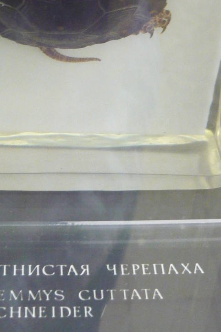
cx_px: 62
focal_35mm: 76
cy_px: 2
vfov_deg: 25.4
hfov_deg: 17.9
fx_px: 700
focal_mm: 5.5
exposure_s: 1/13
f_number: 2.8
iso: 400
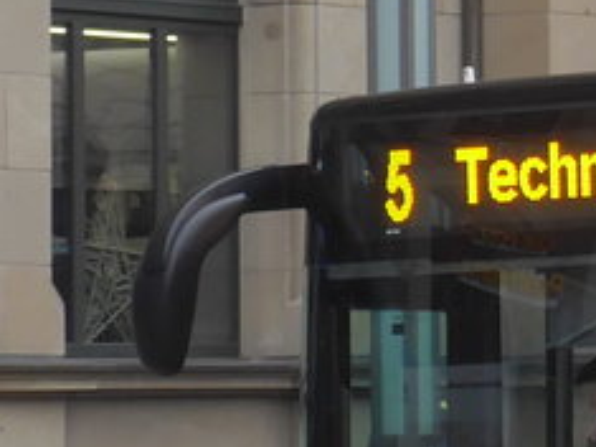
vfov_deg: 3.6
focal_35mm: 409
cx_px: 1354
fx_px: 7038
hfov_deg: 4.7
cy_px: -28
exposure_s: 1/80
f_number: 4.4
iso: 200
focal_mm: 16
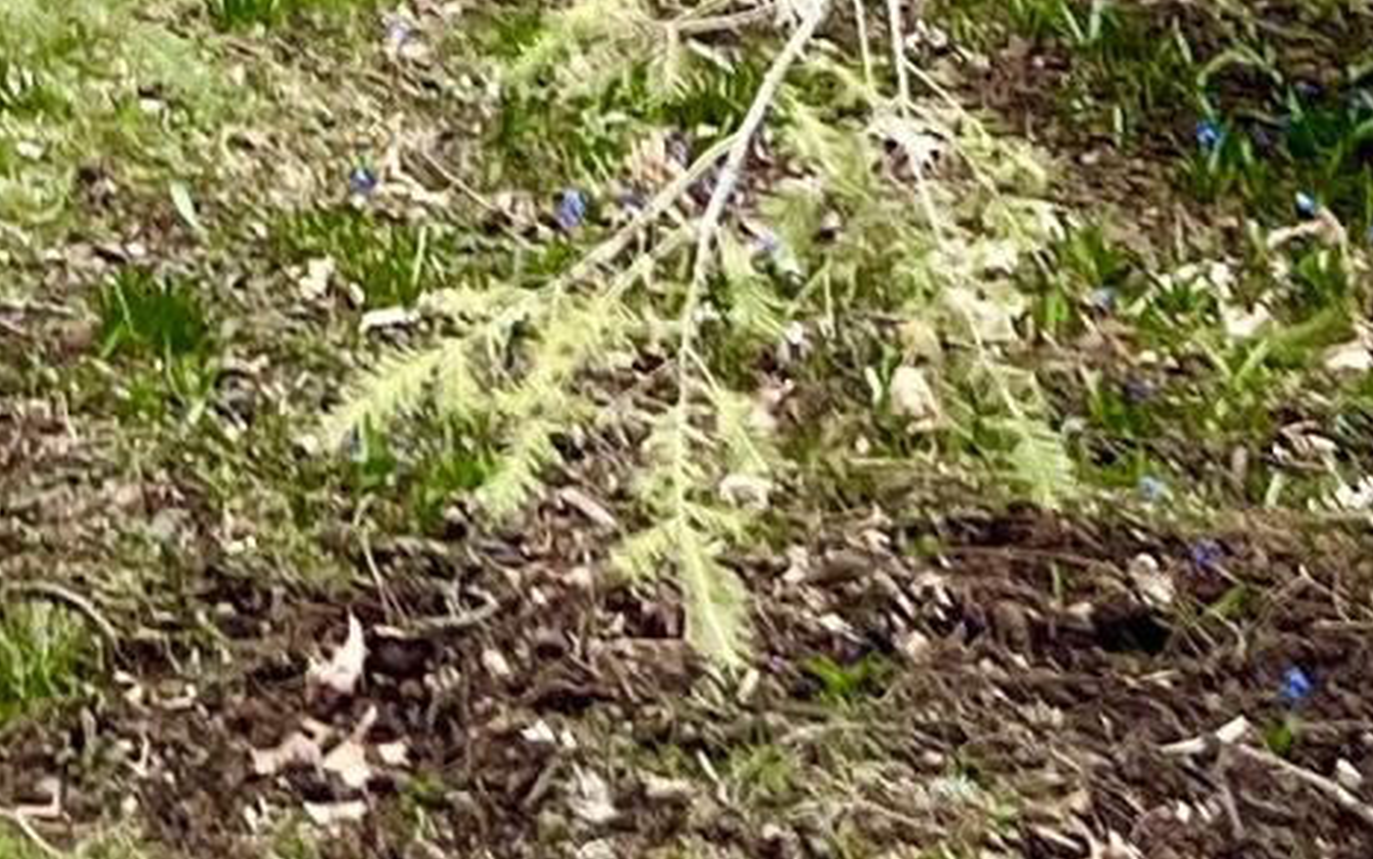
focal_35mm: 177
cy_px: -2348
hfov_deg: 11.2
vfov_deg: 6.3
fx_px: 6624
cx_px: -838
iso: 50
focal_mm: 5.7
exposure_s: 1/1224
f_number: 1.5
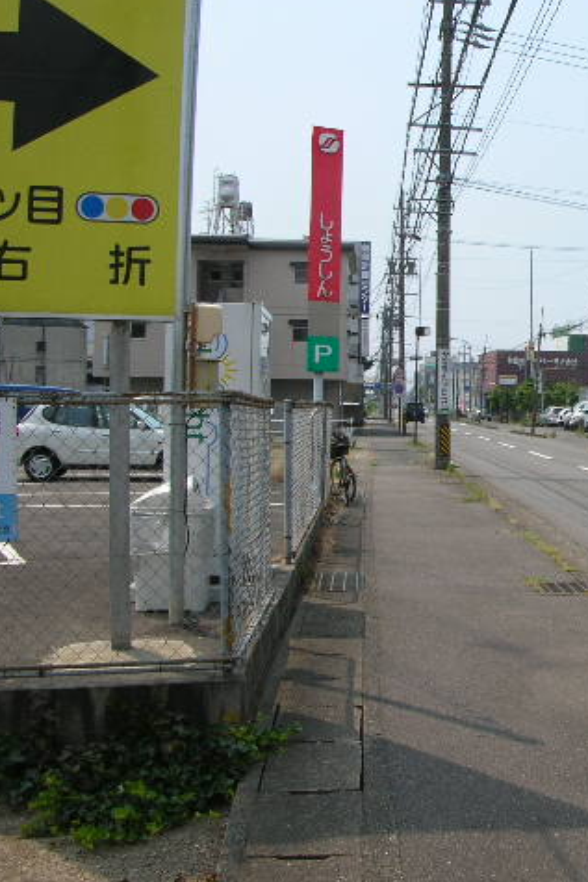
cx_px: 584
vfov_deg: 40.3
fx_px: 1200
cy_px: 438
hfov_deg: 26.1
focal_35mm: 49
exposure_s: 1/364
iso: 50
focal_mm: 5.8
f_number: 5.6
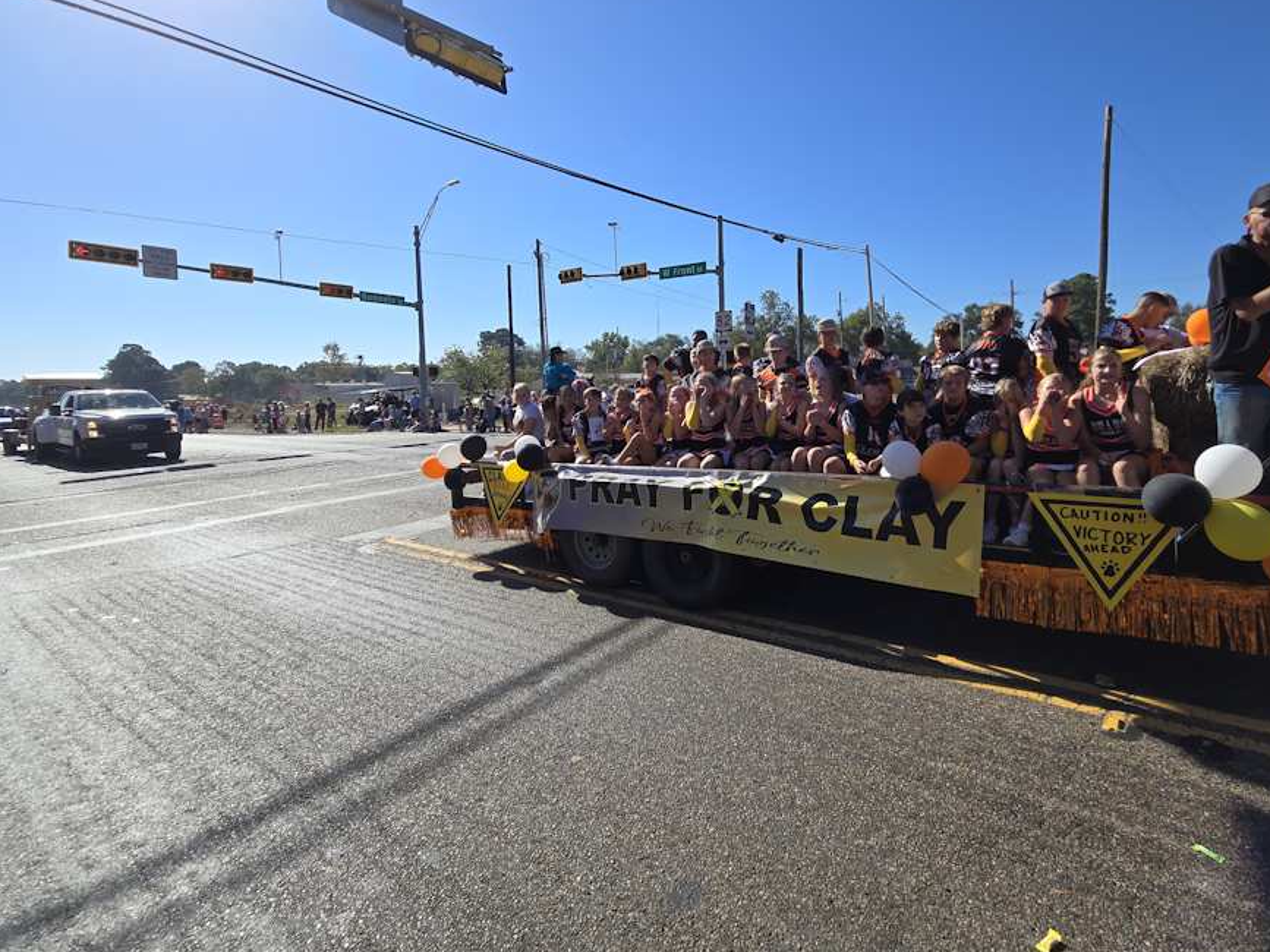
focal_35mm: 15
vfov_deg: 81.3
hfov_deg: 97.8
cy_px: 413
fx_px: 550
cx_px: 706
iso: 50
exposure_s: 1/2628
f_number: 2.2
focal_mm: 2.2
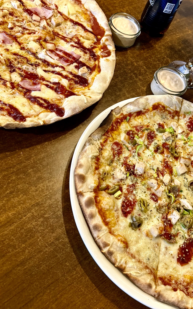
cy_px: 110
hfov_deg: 32.4
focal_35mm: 39
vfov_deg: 49.7
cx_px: 134
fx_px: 328
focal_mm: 6.76
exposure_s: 1/50
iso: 320
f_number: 1.78
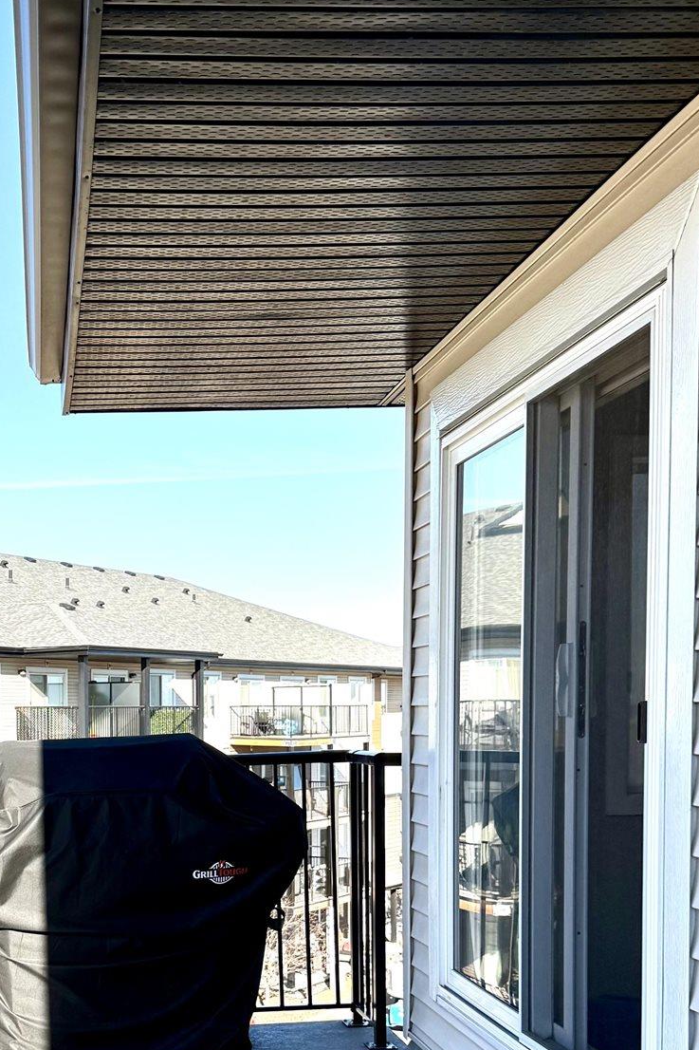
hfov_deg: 25.4
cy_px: 785
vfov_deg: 37.3
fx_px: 1515
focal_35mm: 52
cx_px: 114
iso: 80
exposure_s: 1/3021
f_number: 1.78
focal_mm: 6.76
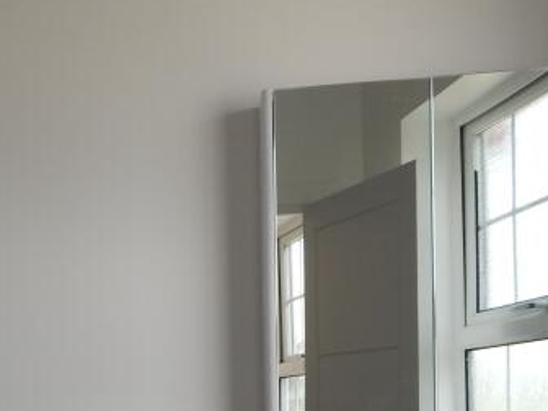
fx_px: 1061
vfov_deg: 21.0
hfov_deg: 26.9
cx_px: -33
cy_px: 434
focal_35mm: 67
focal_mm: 4
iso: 125
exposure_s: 1/200
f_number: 3
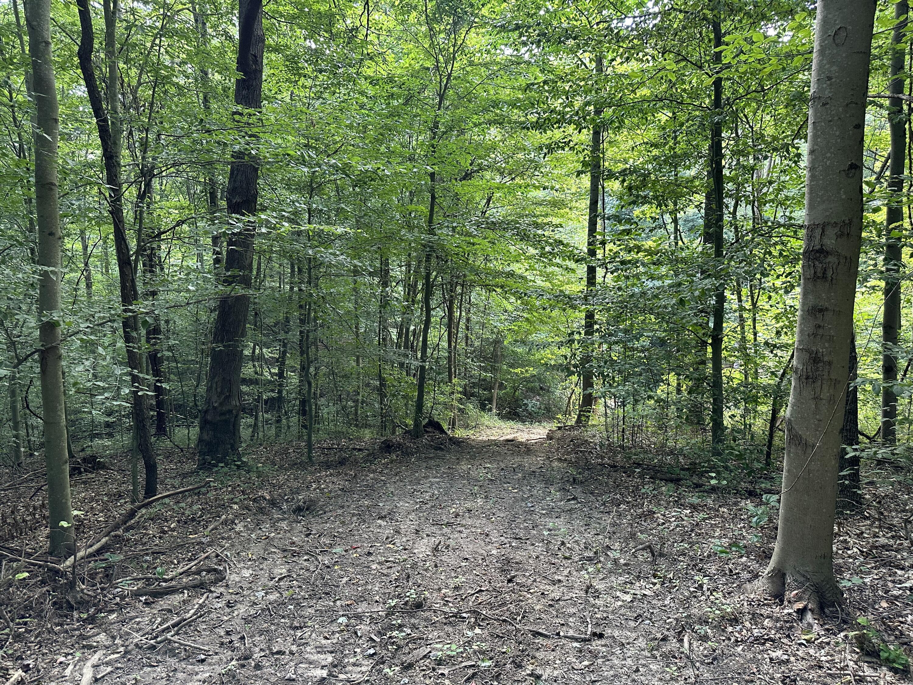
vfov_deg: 56.8
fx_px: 633
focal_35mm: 24
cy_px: 342
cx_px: 456
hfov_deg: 71.6
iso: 250
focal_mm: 6.86
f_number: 1.78
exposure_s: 1/88
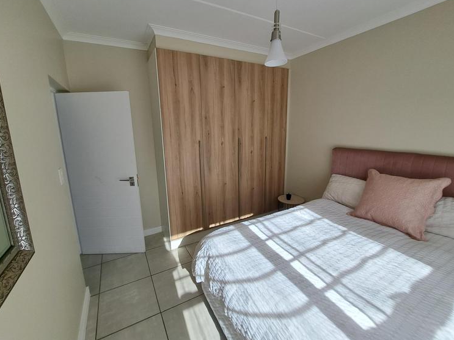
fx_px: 184
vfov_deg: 85.6
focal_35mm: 14
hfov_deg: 102.0
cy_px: 164
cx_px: 219
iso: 50
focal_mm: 1.74
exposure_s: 1/486
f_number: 2.2
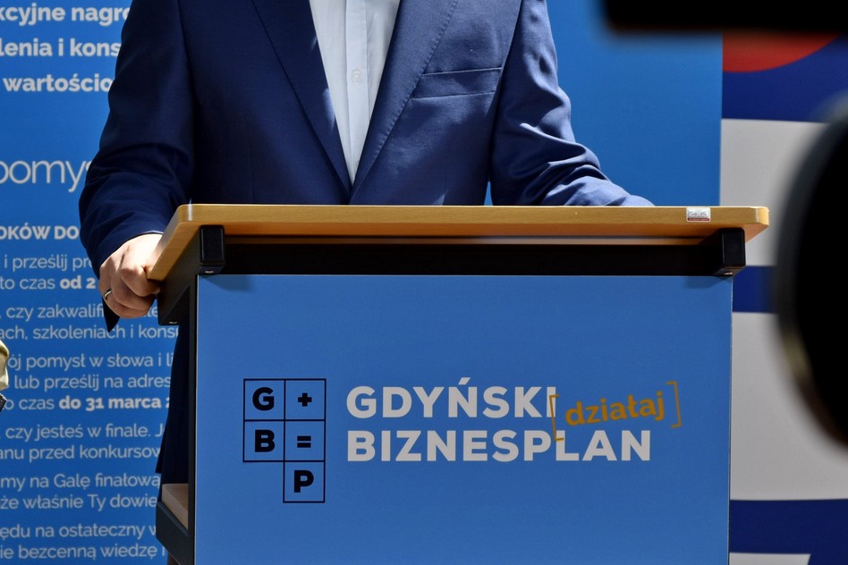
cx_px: 230
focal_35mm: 188
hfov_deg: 10.9
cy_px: 174
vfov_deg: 7.3
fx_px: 4428
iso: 100
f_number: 5.6
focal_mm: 58
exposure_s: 1/200
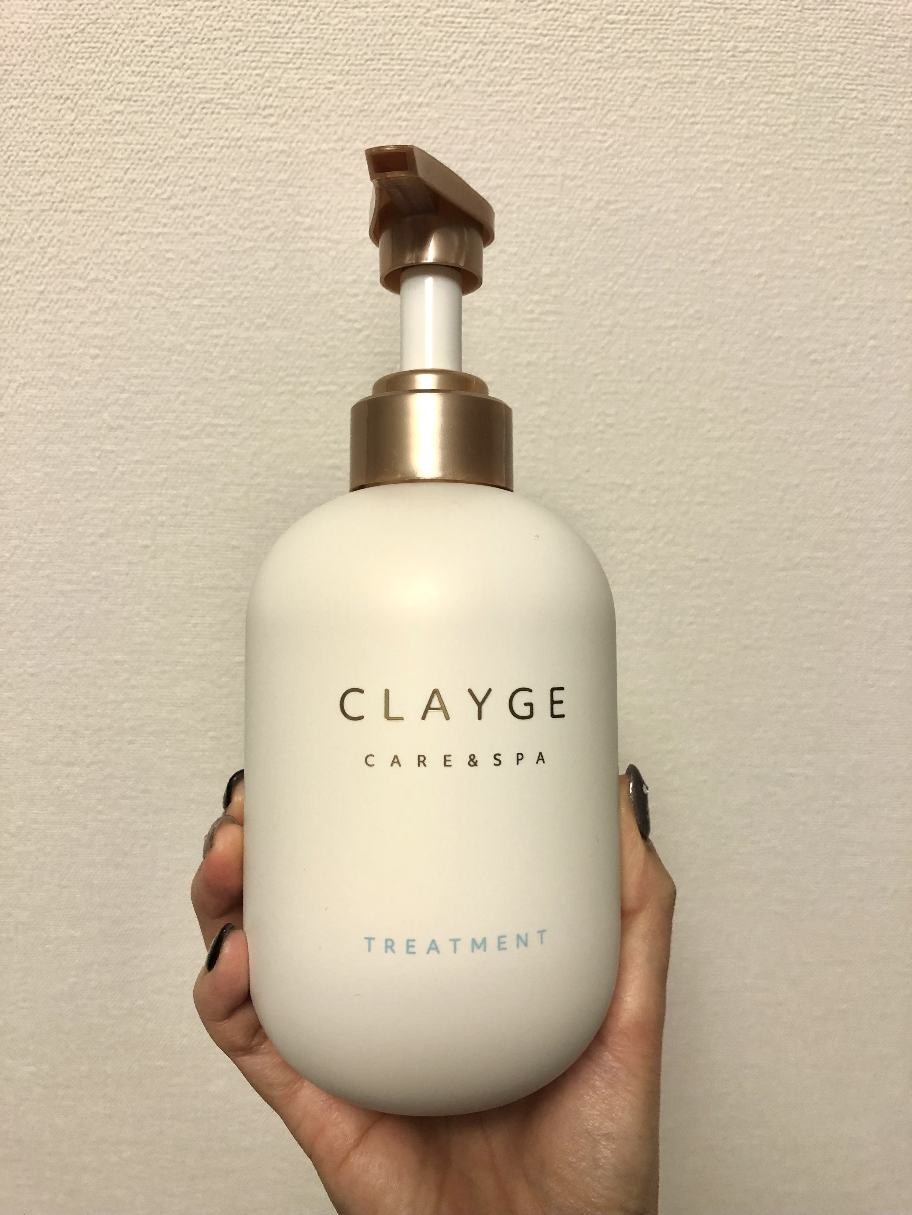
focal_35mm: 28
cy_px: 608
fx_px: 984
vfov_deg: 63.4
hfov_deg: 49.7
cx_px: 456
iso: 32
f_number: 1.8
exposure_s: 1/33
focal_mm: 3.99
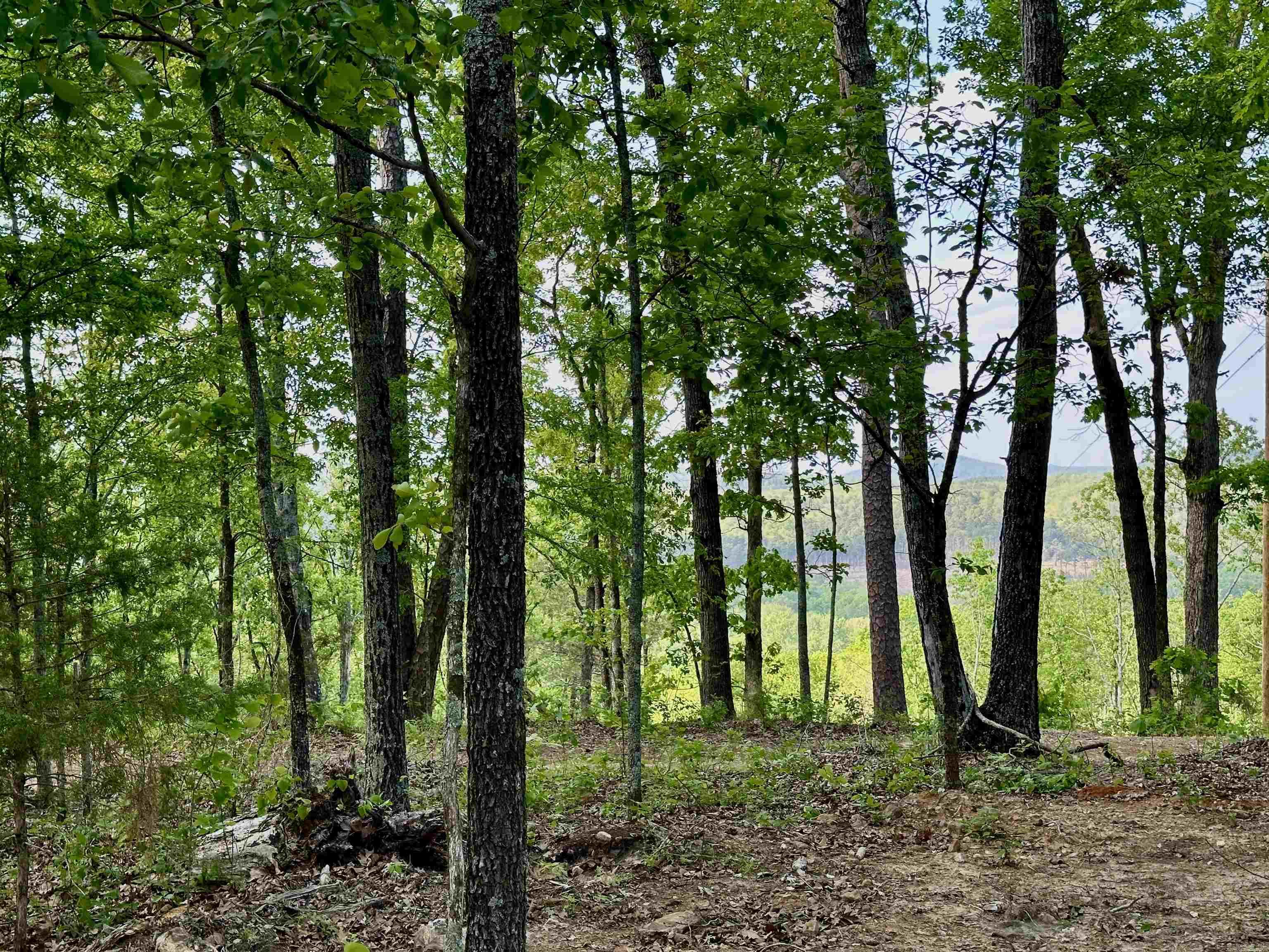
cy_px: 476
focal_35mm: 48
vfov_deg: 30.3
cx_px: 634
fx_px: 1760
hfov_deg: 39.7
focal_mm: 6.86
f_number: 1.78
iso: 64
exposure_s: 1/398
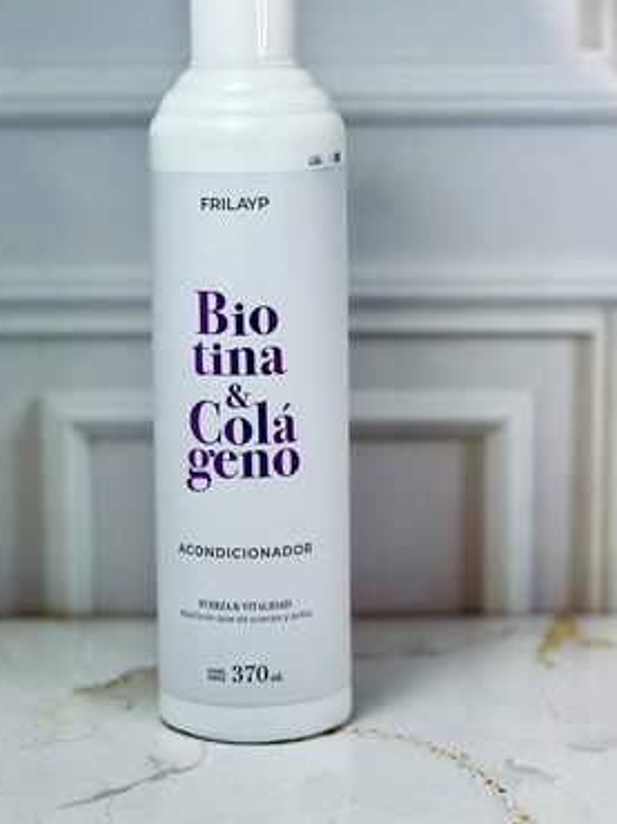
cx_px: 234
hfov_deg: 13.3
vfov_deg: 17.7
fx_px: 2641
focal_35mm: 111
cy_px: 391
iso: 125
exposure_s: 1/100
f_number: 2.8
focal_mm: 9
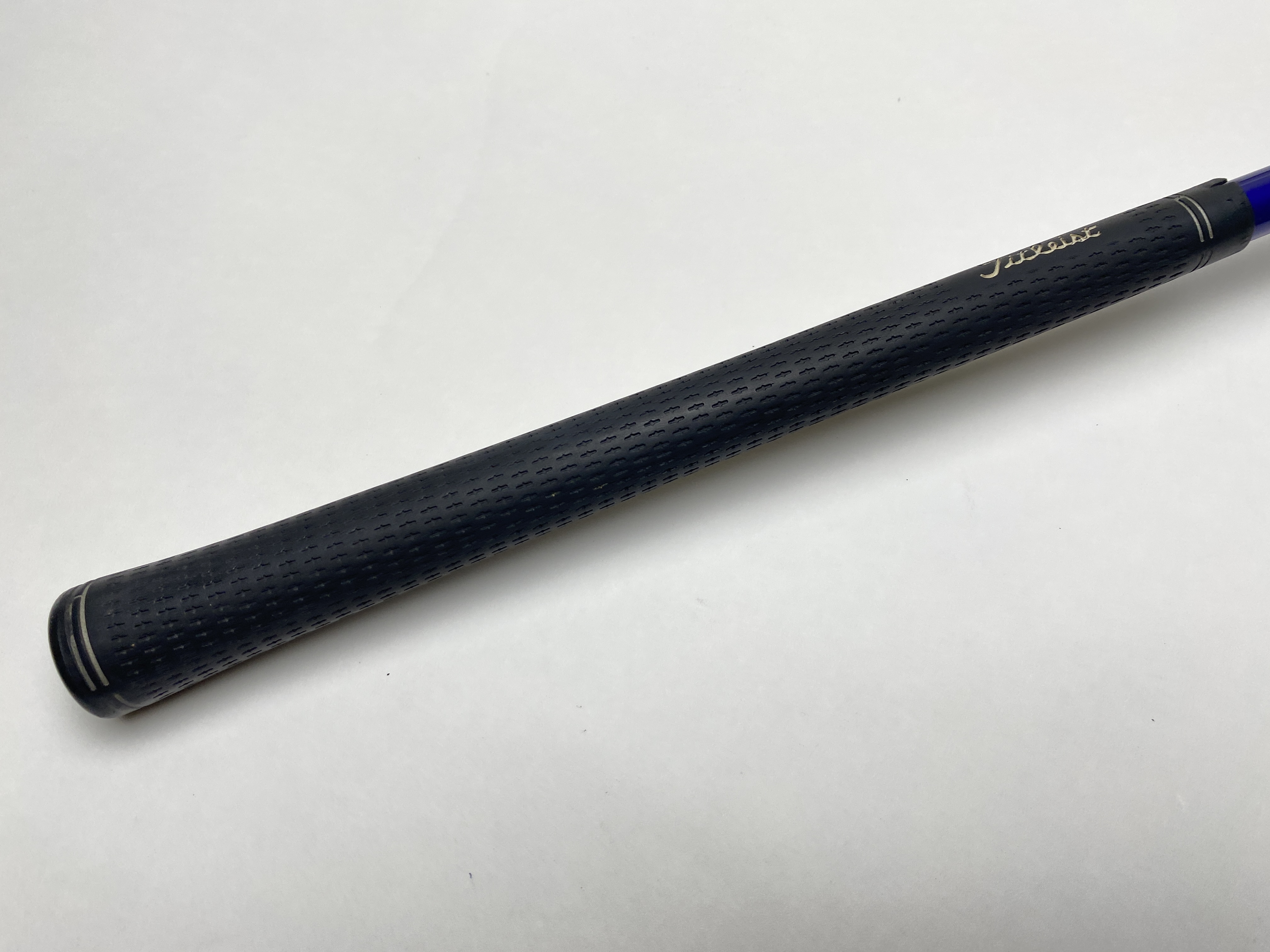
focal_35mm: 26
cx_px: 635
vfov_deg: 53.1
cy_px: 476
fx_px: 954
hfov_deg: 67.3
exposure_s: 1/318
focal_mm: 4.25
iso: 32
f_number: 1.8
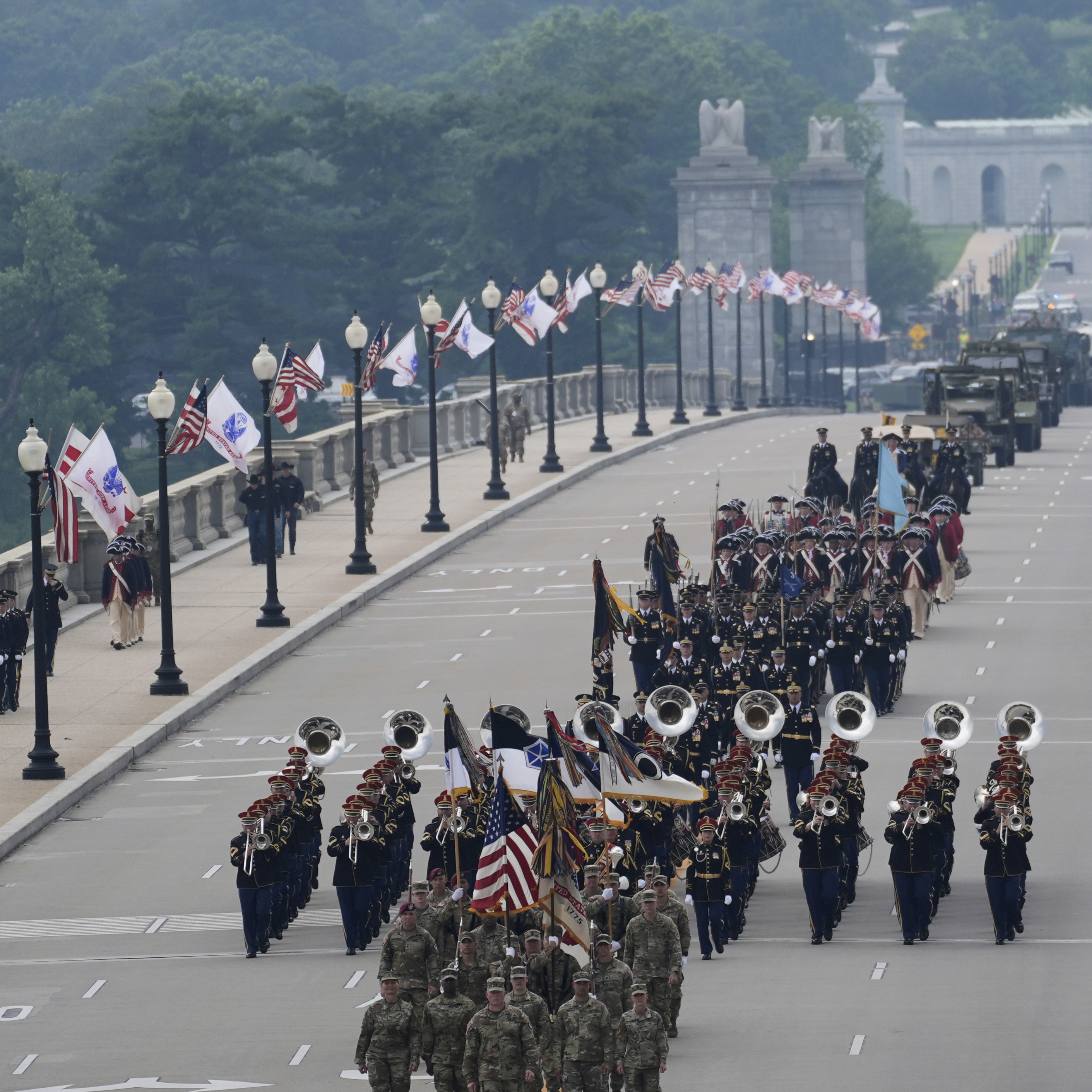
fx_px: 17667
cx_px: 664
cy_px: 396
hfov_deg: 3.5
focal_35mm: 495
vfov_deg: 3.5
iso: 320
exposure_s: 1/800
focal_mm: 274
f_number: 5.6
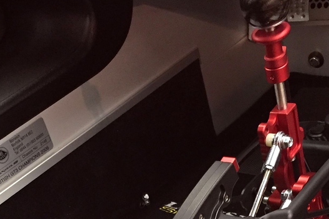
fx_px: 731
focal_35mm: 80
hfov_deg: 25.4
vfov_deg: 15.4
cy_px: 351
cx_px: 153
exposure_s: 1/30
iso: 160
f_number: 2.2
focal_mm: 4.15
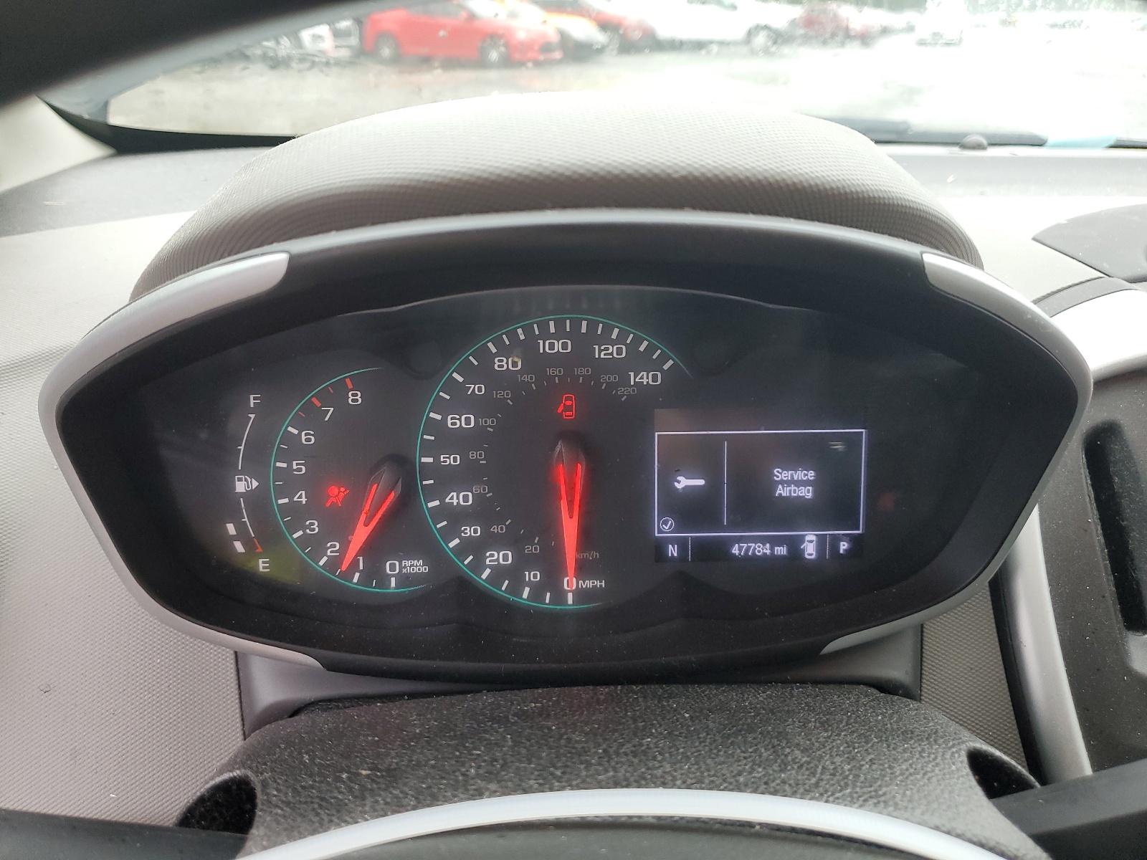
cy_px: 430
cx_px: 574
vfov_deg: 53.1
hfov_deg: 67.3
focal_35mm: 26
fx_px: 862
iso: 76
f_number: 1.5
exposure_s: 1/120
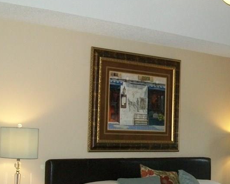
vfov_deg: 22.4
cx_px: 135
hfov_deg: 27.9
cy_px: 126
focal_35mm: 68
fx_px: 463
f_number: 2.7
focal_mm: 6
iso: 160
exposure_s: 1/60
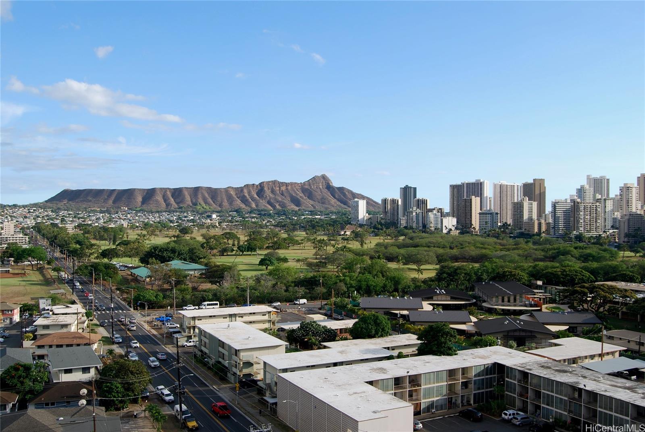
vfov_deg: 38.5
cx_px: 322
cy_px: 216
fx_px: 619
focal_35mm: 34
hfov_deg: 55.0
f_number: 7.1
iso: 100
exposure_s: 1/200
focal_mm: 23
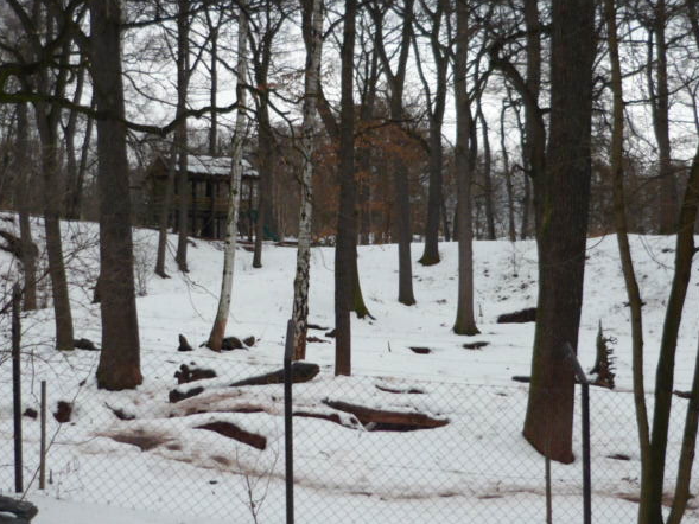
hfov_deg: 30.7
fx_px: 1272
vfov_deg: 23.3
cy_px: 251
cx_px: 325
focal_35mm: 63
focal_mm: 6
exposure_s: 1/250
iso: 100
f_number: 2.9
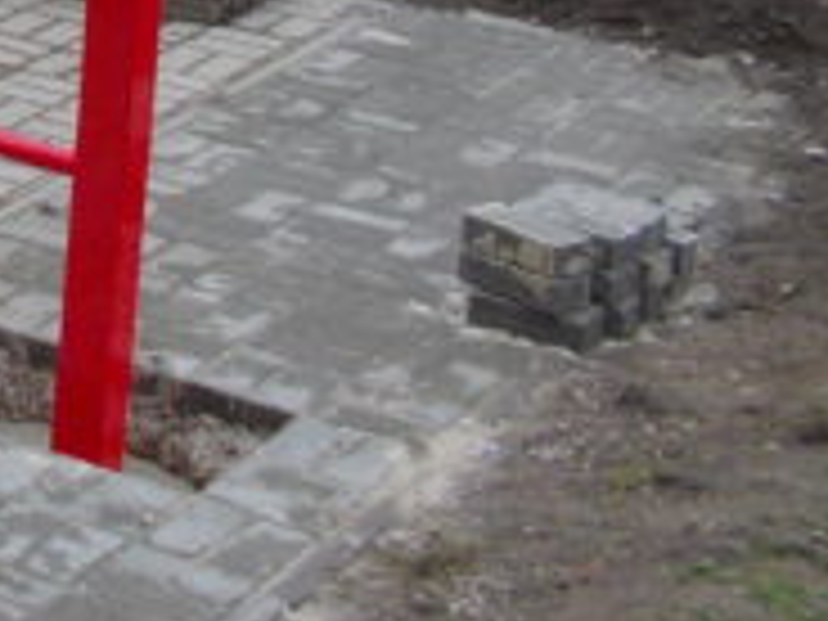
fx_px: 2894
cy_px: -410
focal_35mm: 121
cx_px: -814
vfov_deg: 11.5
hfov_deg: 13.9
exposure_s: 1/250
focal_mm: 4.1
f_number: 3.3
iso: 100
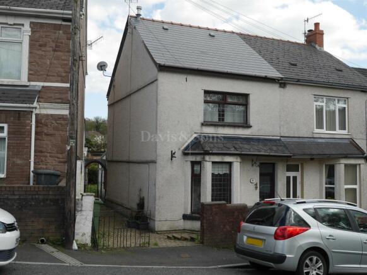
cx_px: 184
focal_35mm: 38
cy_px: 138
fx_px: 403
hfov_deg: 49.0
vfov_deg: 37.7
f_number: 7.1
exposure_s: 1/320
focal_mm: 19
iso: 200
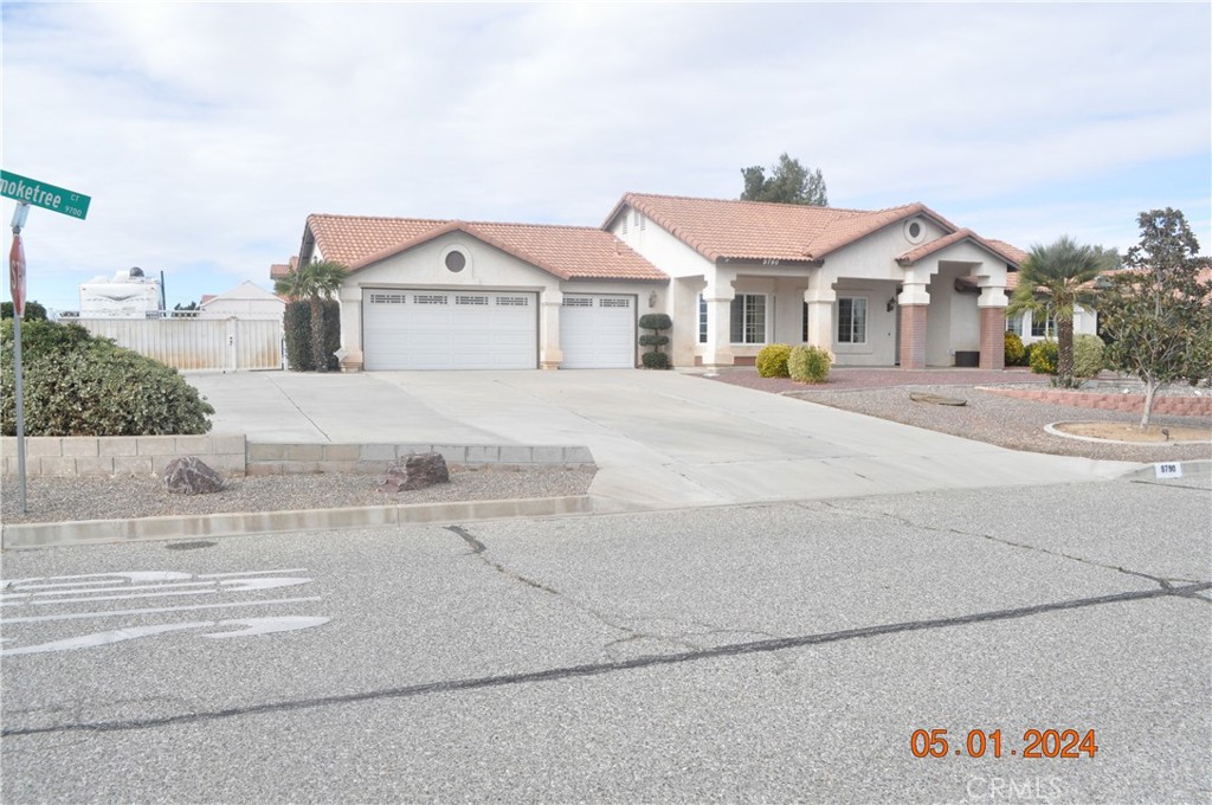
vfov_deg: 43.5
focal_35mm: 30
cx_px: 606
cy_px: 402
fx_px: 1009
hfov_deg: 62.0
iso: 1100
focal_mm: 20
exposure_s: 1/1600
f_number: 7.1
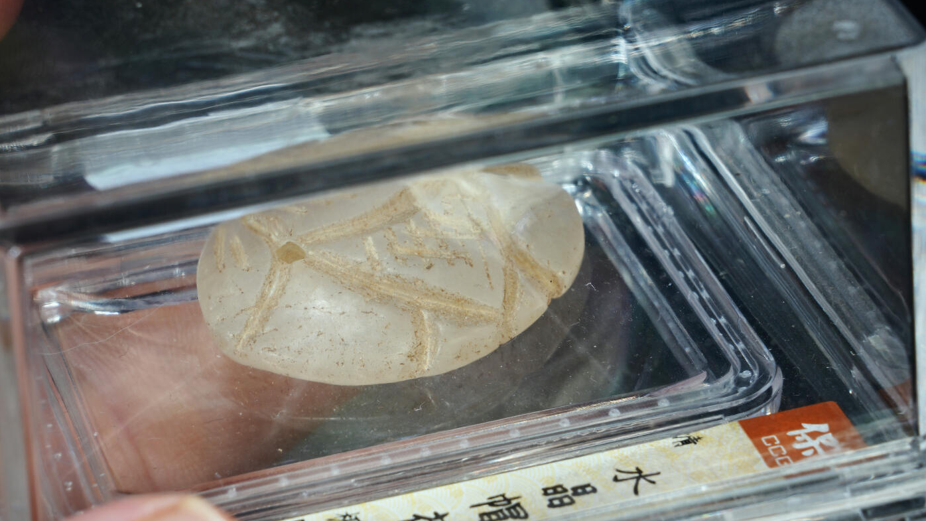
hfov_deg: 13.0
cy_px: 281
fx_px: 4051
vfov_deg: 7.4
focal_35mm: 165
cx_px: 464
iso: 100
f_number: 18
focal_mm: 105
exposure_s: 1/160
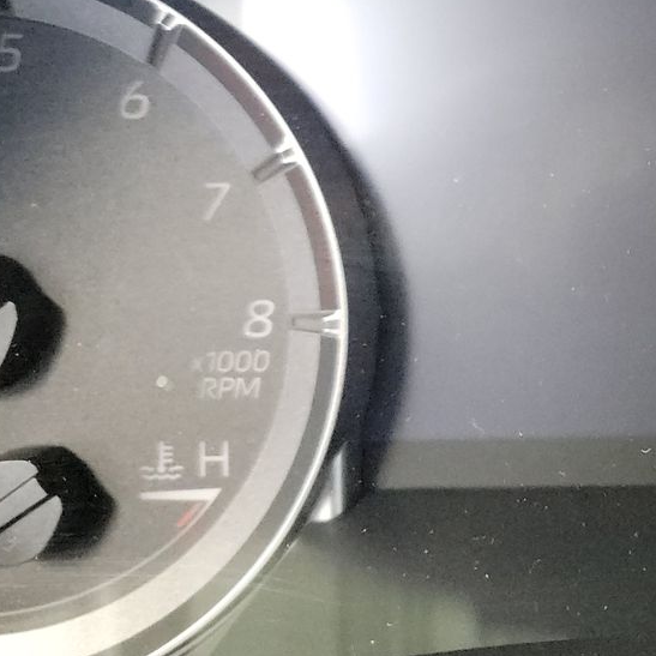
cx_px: 811
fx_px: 1329
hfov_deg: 24.7
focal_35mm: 62
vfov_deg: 27.5
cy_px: 189
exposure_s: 1/50
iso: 4040
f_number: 1.8
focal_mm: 6.7
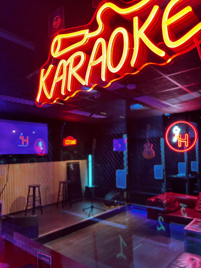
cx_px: 100
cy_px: 134
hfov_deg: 53.1
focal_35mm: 26
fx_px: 201
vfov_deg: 67.3
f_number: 1.6
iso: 400
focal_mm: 5.96
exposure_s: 1/33
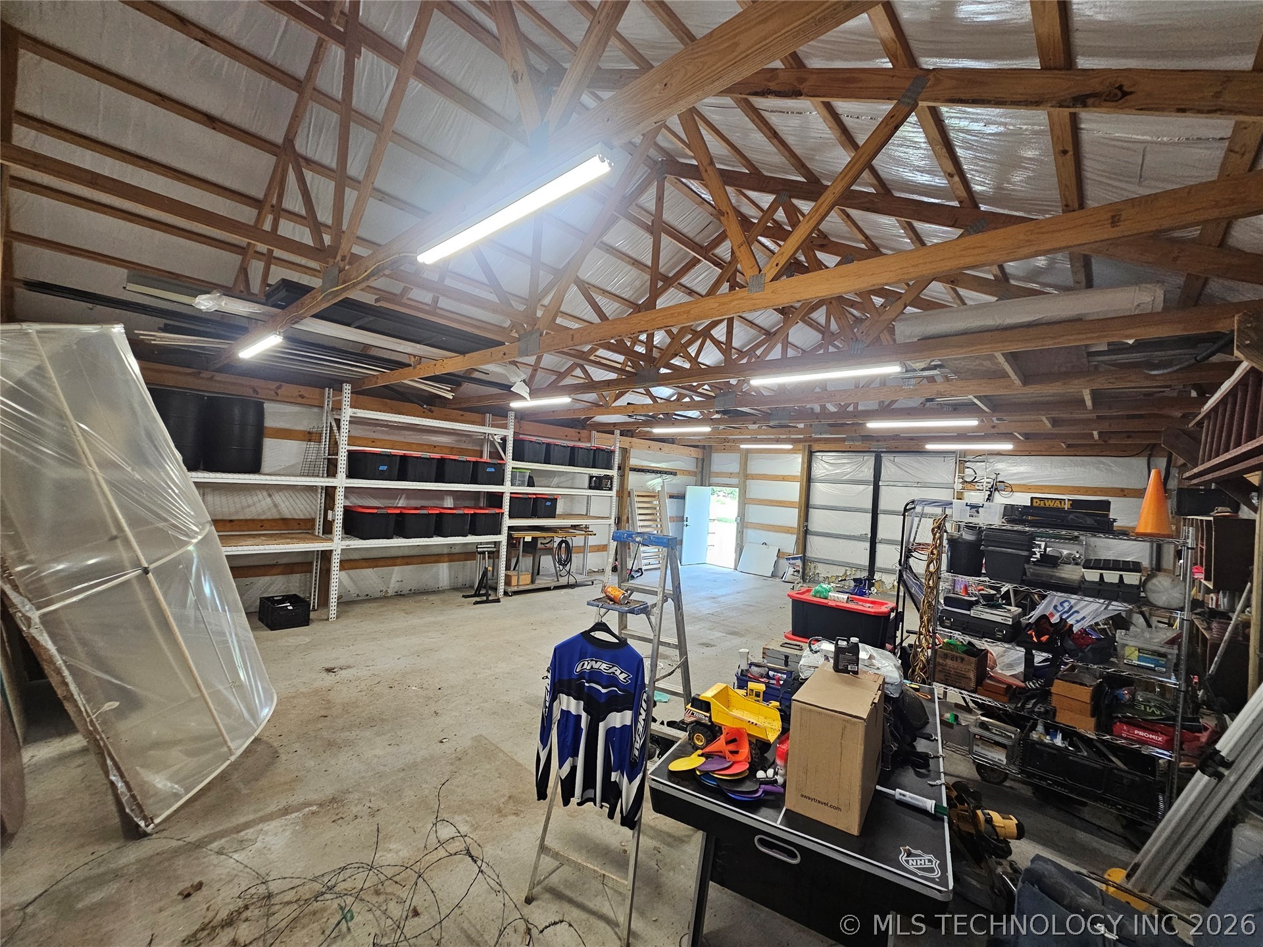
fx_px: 474
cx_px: 632
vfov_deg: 89.9
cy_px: 474
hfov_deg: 106.2
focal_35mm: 13
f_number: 2.2
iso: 200
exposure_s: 1/60
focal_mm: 2.2
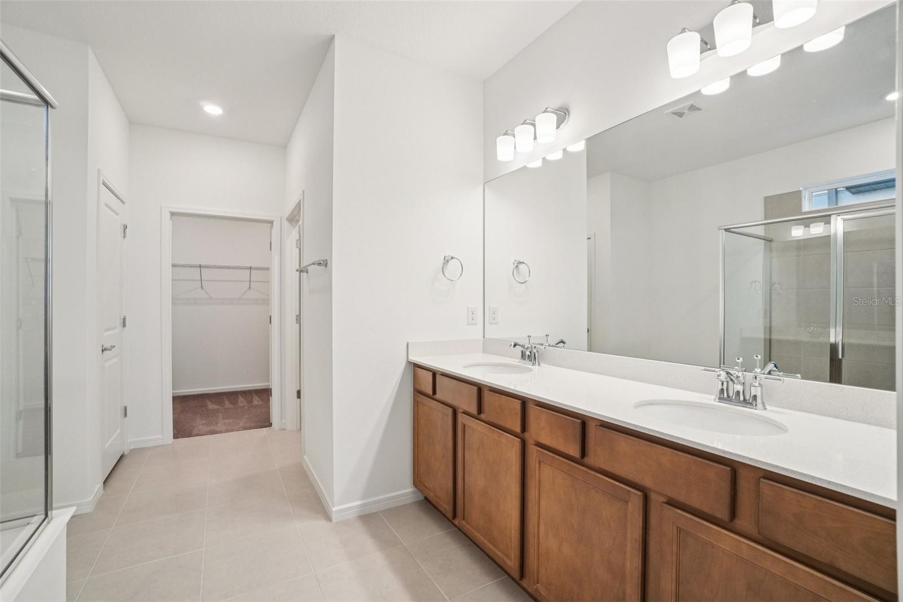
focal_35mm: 15
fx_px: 376
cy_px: 301
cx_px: 452
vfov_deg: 77.3
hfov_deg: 100.4
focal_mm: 10
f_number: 8
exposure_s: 1/30
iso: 320
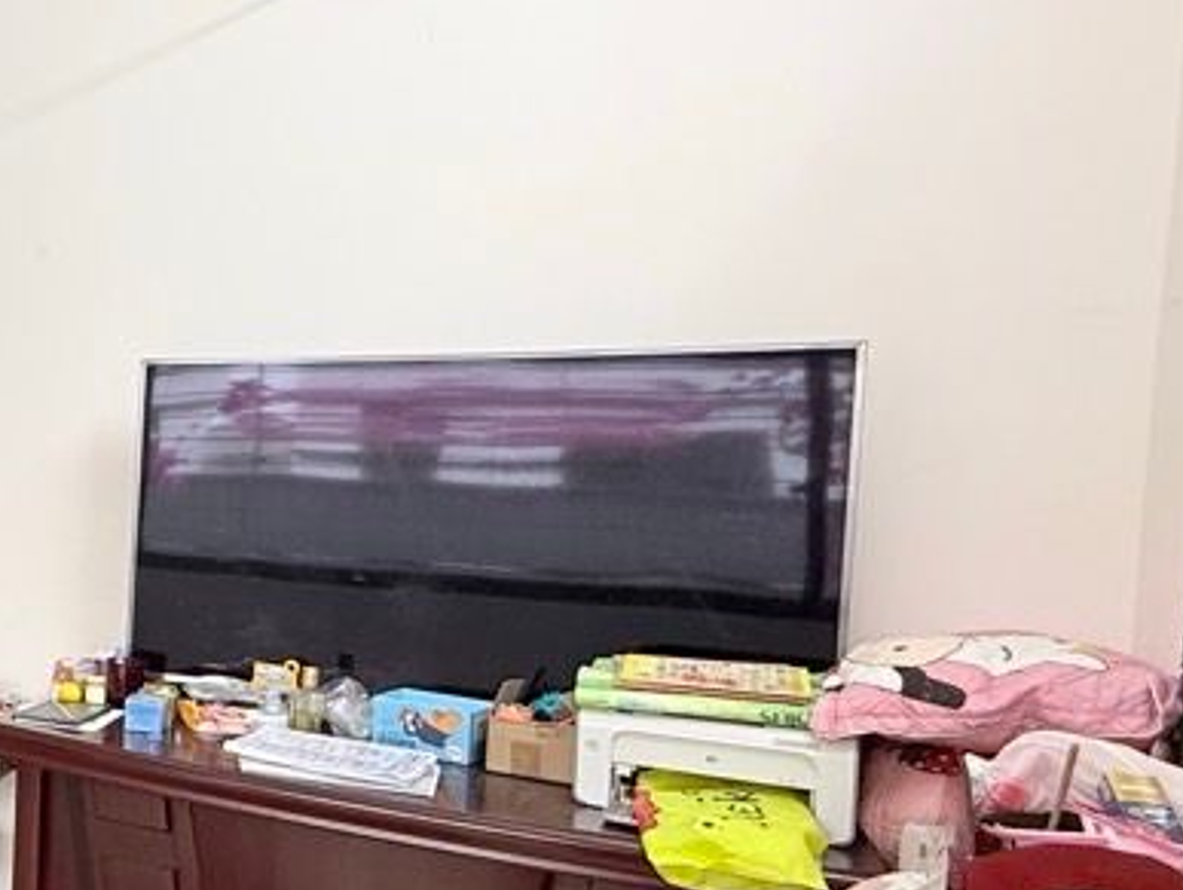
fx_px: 1266
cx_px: -199
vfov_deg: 38.6
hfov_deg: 38.6
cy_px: 508
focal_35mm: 37
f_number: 2.2
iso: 250
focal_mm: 2.22
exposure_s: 1/99
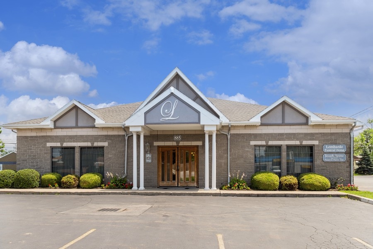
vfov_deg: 45.7
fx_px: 295
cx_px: 186
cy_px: 124
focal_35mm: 28
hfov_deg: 64.6
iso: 320
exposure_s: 1/1600
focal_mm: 19
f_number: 6.3
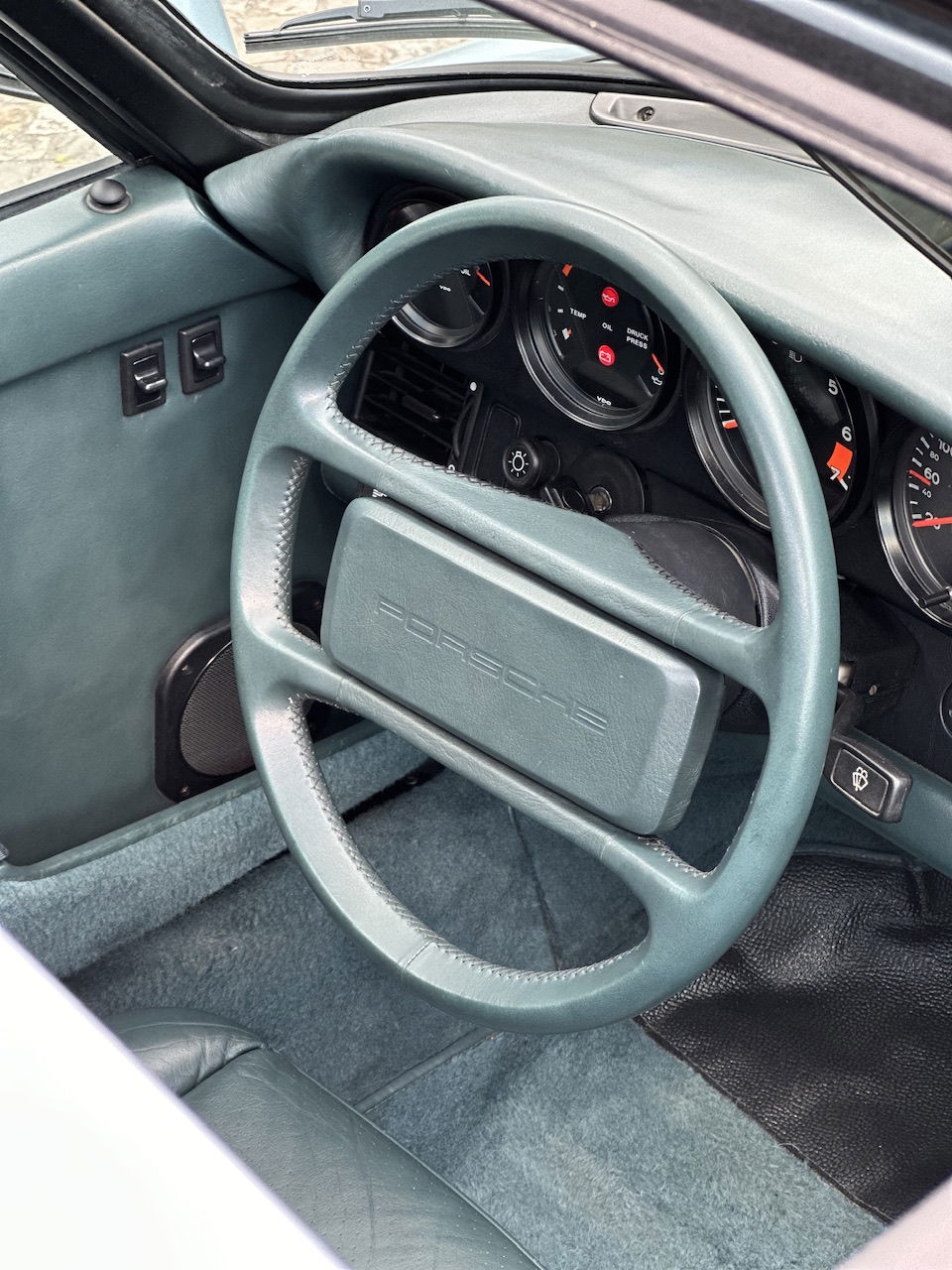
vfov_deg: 25.3
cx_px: 476
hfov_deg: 19.1
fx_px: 2824
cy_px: 635
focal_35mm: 77
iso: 125
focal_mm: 9
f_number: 2.8
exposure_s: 1/121
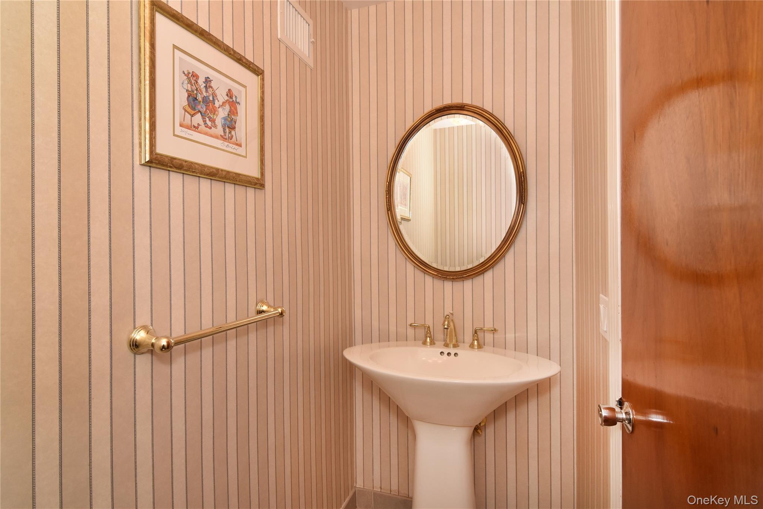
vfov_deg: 72.0
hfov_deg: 95.0
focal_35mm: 16
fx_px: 350
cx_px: 382
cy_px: 254
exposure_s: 1/125
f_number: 8
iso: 640
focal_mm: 11
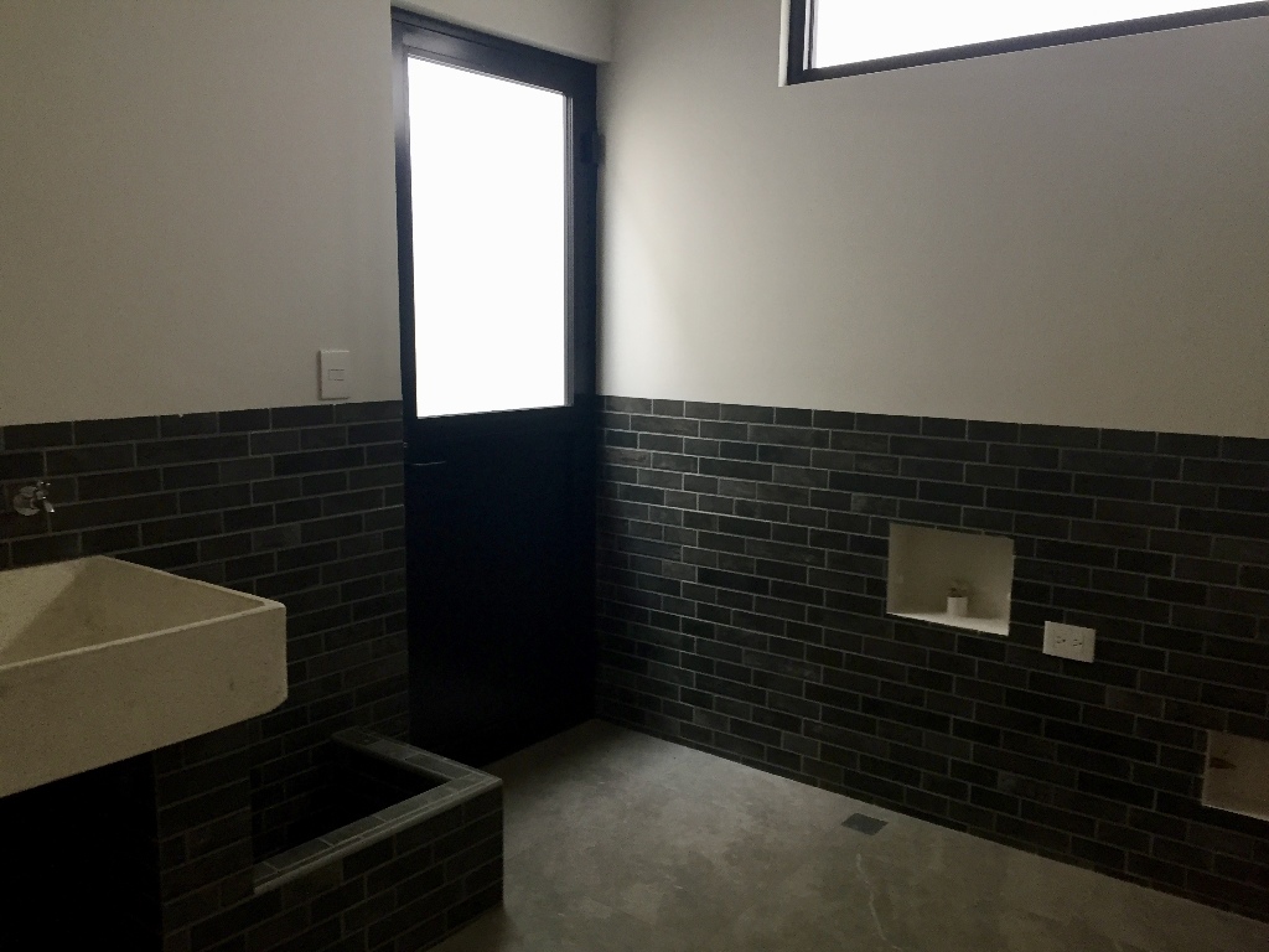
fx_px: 1063
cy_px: 476
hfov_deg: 61.7
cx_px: 634
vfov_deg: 48.2
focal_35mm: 29
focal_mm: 4.15
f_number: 2.2
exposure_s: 1/33
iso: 160
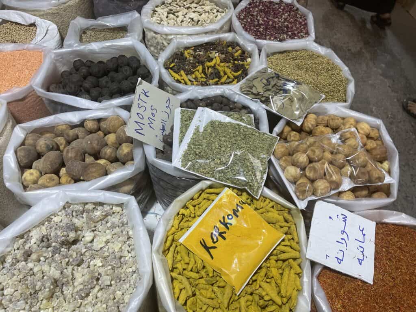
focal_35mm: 26
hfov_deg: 67.3
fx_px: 312
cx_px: 208
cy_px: 156
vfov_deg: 53.1
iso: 80
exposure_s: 1/100
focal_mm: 4.2
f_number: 1.6
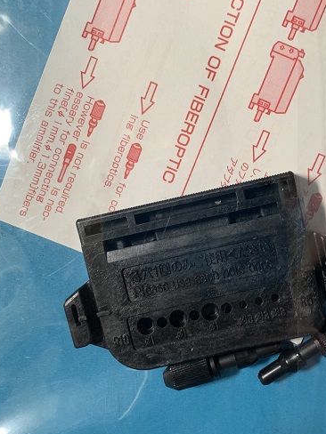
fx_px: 540
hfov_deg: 33.1
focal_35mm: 43
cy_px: 237
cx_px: 235
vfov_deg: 43.8
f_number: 1.8
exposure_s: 1/60
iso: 200
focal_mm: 4.25
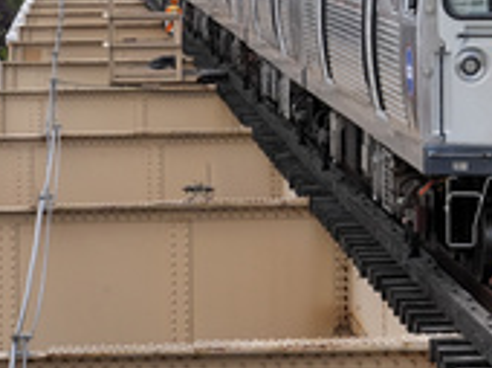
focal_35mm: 252
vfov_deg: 5.8
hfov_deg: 7.8
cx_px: 559
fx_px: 3577
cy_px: -117
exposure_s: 1/1600
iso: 2500
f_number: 10
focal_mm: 87
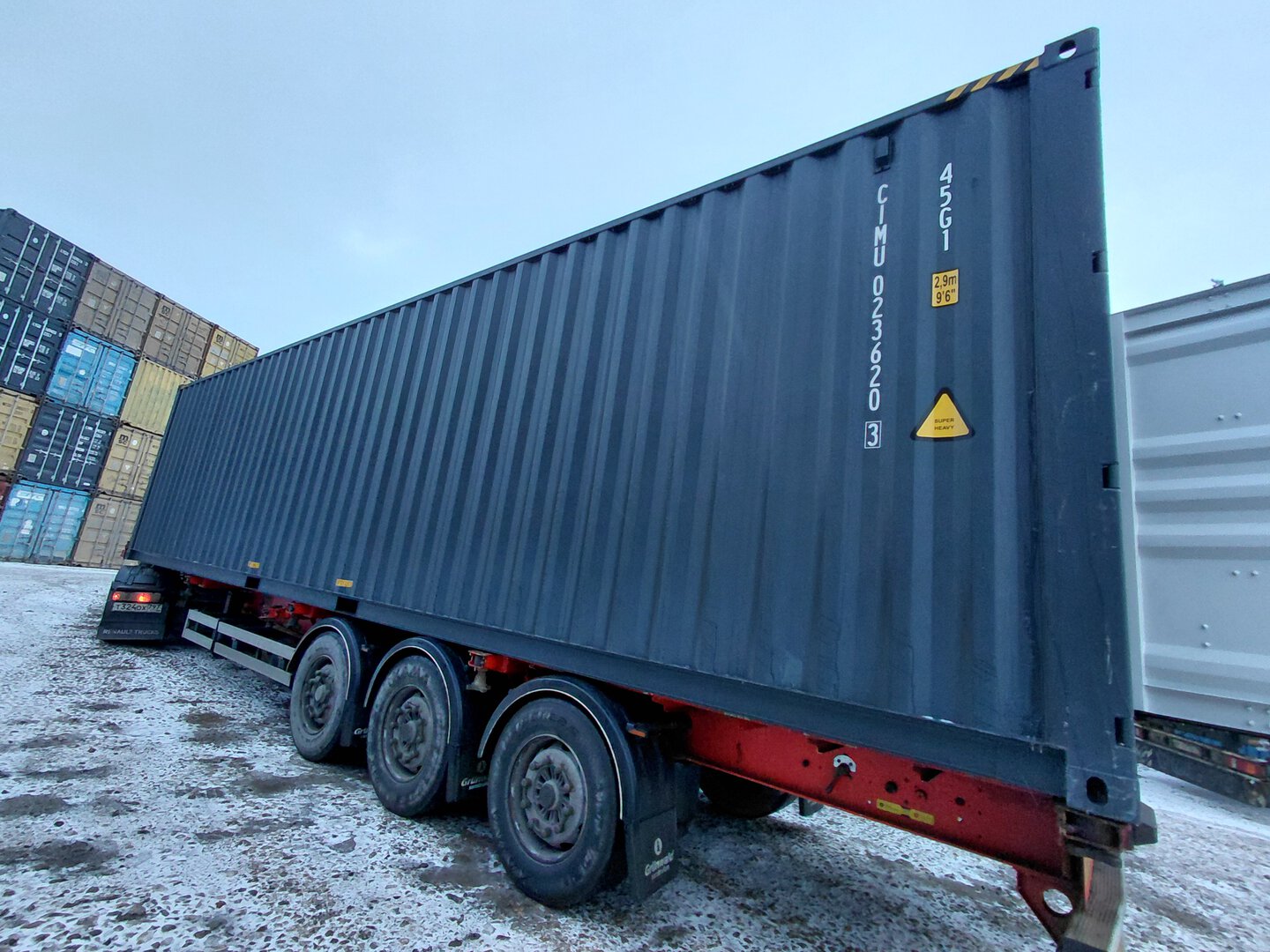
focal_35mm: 16
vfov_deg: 78.1
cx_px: 635
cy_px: 476
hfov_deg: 94.5
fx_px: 587
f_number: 2.2
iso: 100
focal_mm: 1.64
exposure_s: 1/50
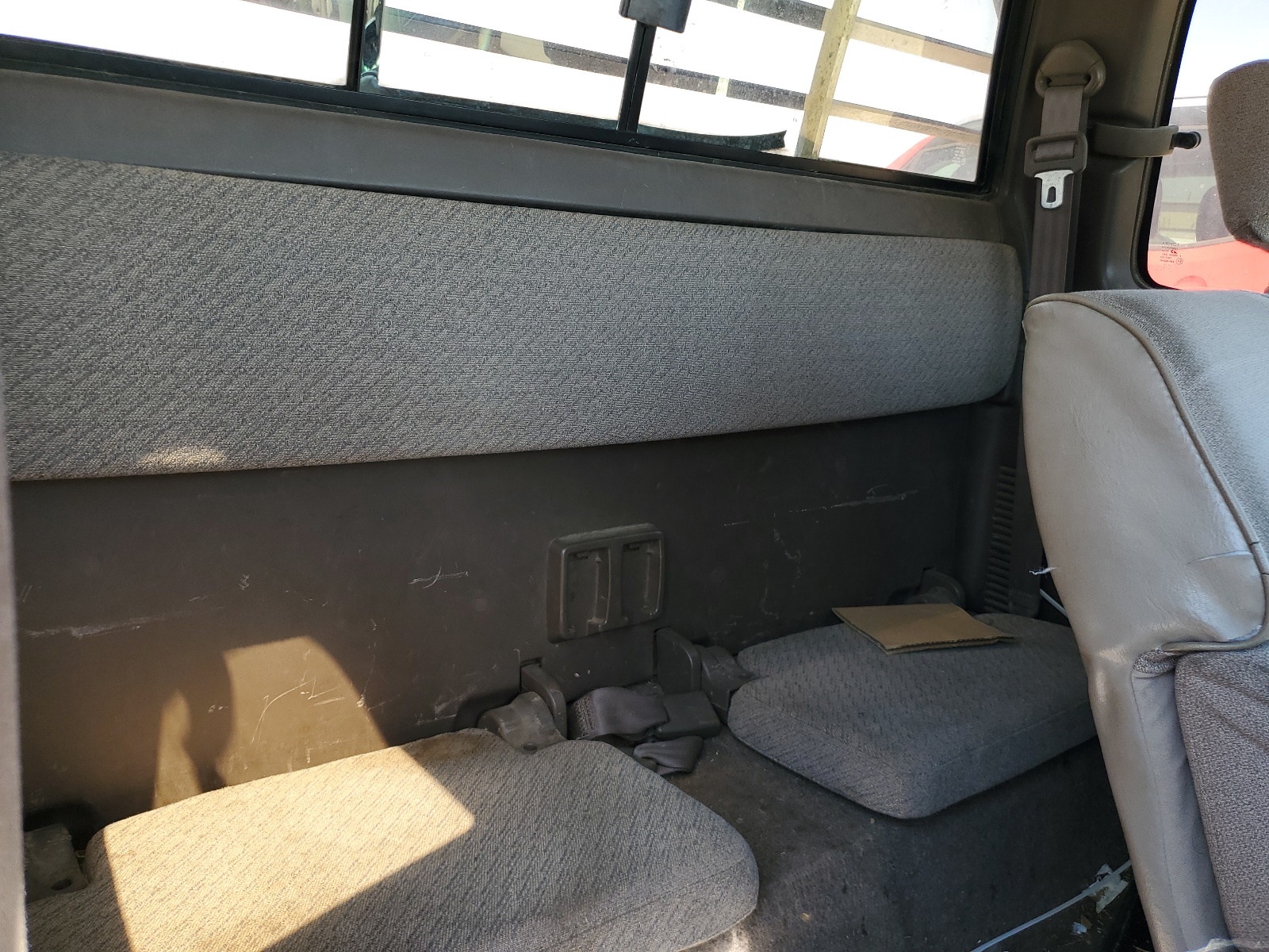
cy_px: 476
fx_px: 953
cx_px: 634
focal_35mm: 26
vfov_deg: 53.1
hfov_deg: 67.3
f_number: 1.5
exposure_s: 1/172
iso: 50
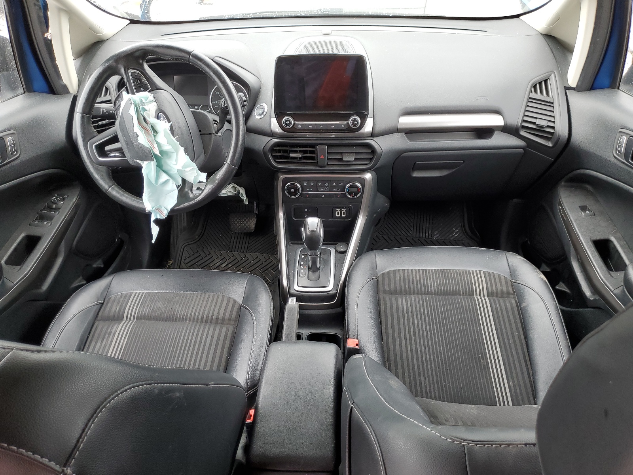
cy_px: 238
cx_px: 316
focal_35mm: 26
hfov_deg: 67.3
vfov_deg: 53.1
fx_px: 475
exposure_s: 1/60.2
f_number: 1.5
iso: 58
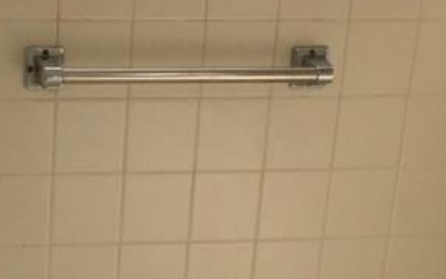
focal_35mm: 128
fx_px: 1556
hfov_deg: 16.1
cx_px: 29
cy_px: 546
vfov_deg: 9.6
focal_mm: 4.15
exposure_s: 1/456
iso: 32
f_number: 2.2
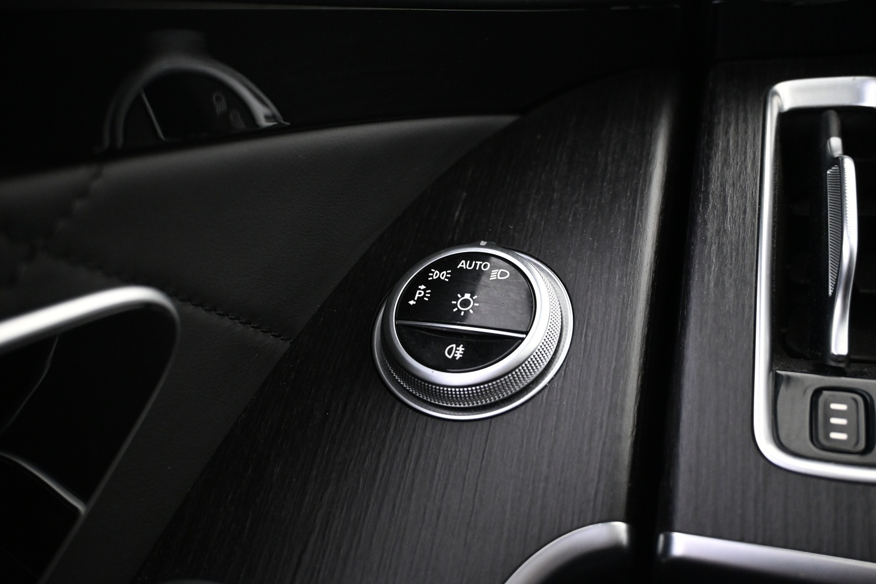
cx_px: 438
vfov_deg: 40.0
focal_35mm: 33
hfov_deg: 57.2
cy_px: 292
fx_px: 803
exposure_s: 1/15
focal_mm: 22
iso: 1600
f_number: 4
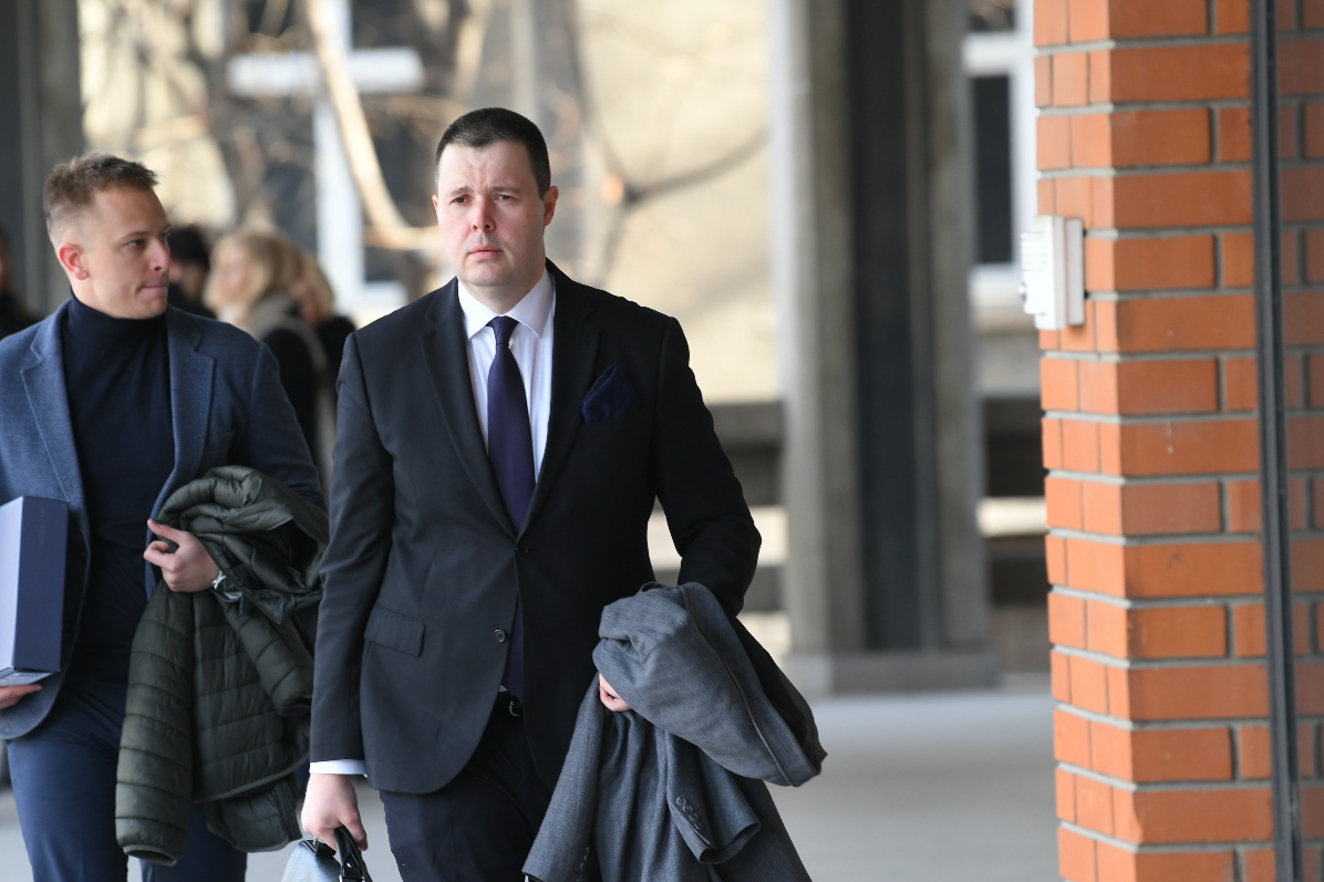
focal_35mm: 271
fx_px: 9965
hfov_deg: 7.6
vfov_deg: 5.1
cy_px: 499
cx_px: 485
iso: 640
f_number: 4
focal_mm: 200
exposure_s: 1/320
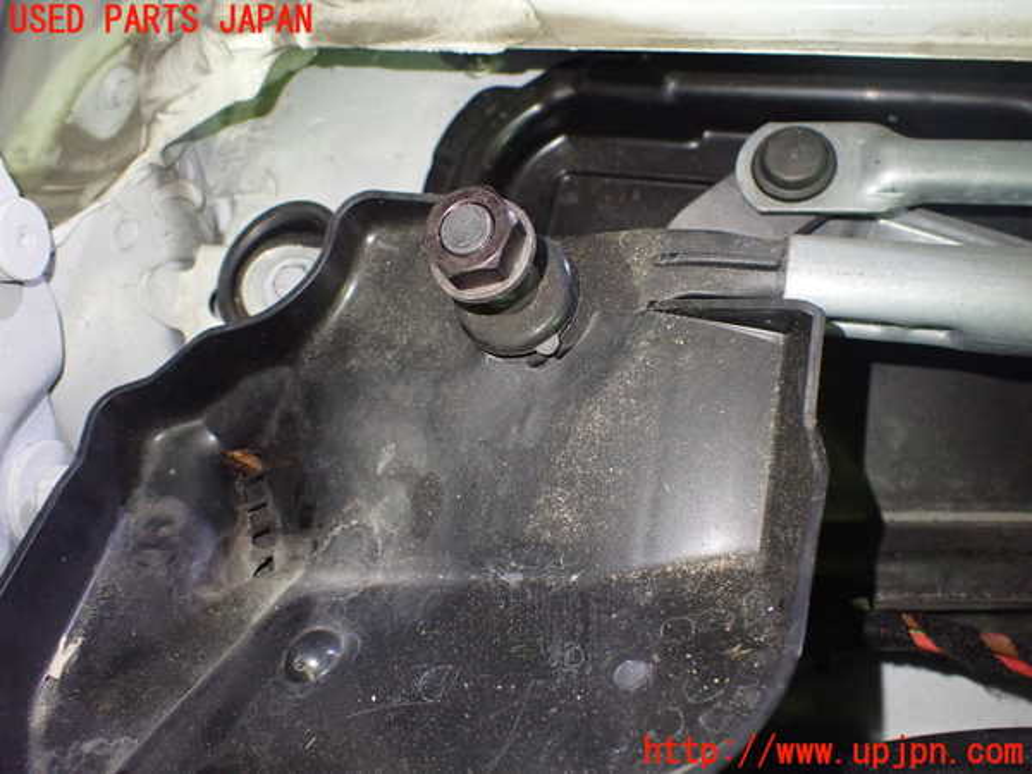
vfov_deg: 46.8
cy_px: 387
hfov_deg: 60.0
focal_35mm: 30
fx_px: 894
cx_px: 516
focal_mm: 5.4
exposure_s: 1/50
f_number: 2.3
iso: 800
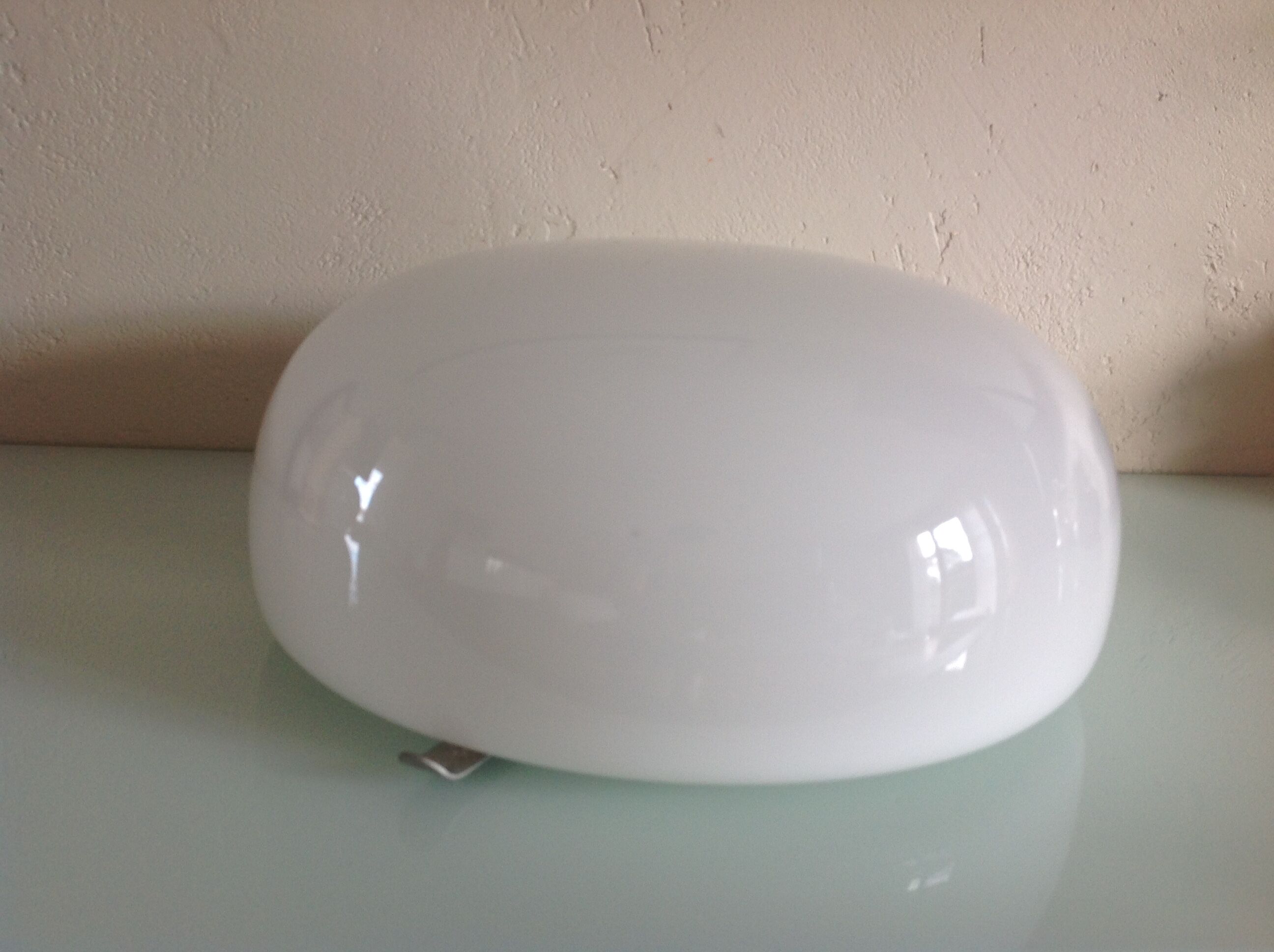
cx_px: 637
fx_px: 1286
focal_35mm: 35
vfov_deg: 40.6
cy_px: 476
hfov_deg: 52.7
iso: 64
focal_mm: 4.28
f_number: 2.4
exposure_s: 1/40
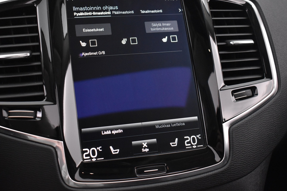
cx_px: 117
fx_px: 396
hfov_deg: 39.7
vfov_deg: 27.1
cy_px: 75
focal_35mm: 50
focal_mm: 27
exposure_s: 1/25
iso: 3200
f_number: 4
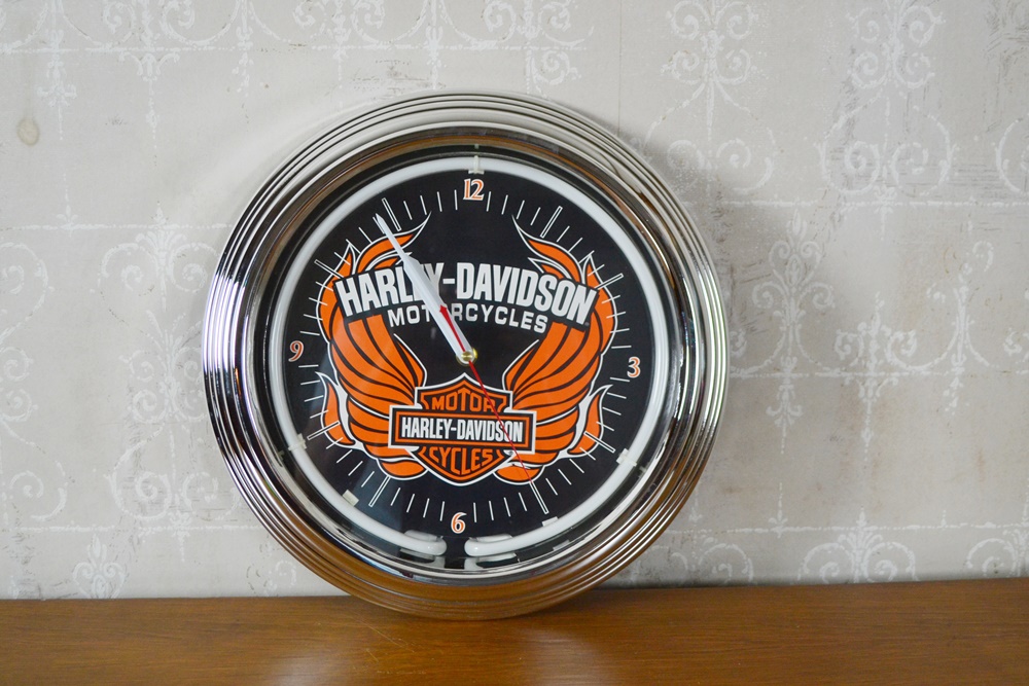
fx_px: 1115
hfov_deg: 49.5
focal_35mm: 39
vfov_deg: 34.2
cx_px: 514
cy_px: 343
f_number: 4.2
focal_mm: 26
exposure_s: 1/60
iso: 720
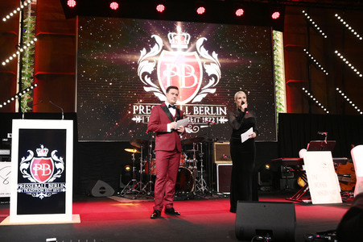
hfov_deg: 58.8
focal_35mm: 32
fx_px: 322
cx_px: 182
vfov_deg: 41.1
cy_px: 121
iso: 4000
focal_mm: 32
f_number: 5.6
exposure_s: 1/125
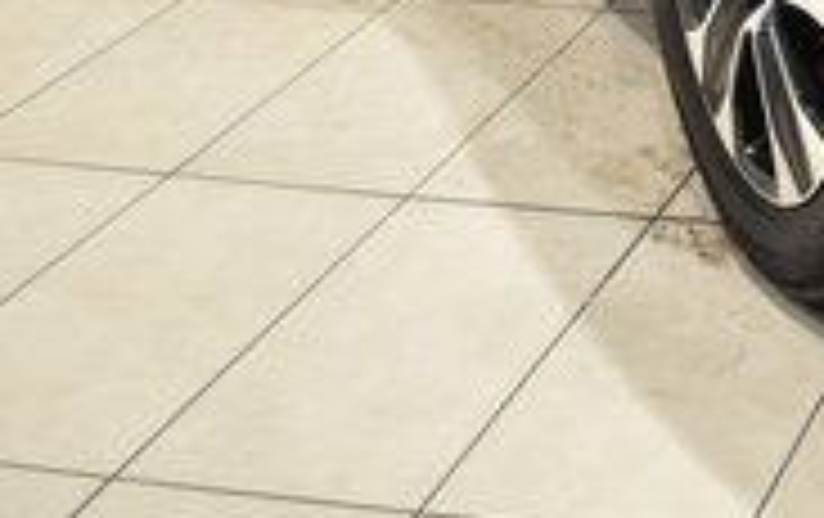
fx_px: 2159
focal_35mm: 96
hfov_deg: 18.6
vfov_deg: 12.6
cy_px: -390
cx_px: 1297
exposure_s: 1/30
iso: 280
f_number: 3.5
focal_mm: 18
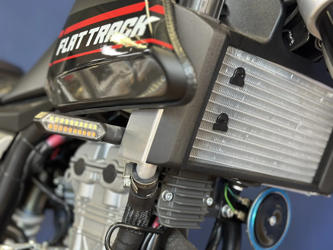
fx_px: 462
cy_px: 125
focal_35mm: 48
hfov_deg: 39.7
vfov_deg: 30.3
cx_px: 166
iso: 250
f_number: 1.78
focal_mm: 6.86
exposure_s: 1/50
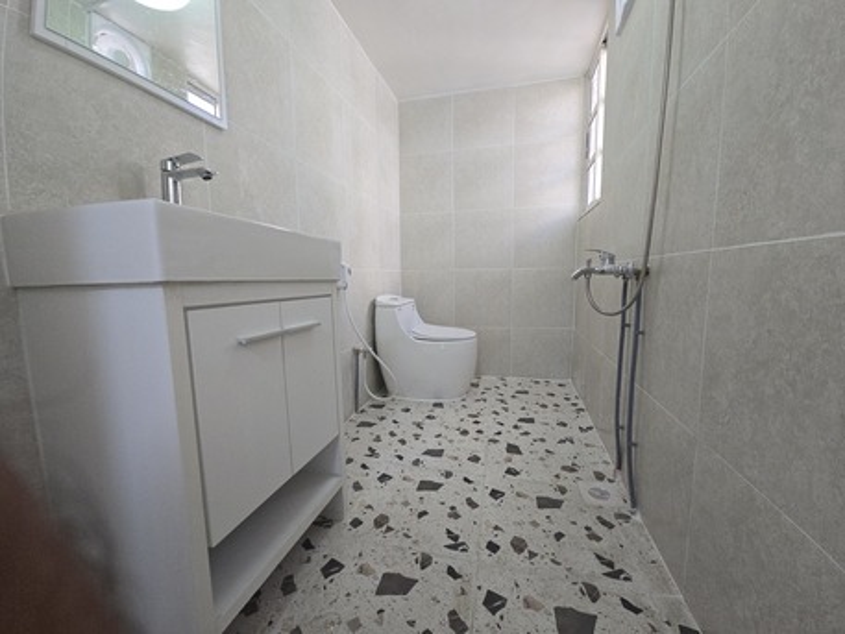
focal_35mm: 13
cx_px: 422
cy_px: 317
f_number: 2.2
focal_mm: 2.2
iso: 80
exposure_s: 1/50
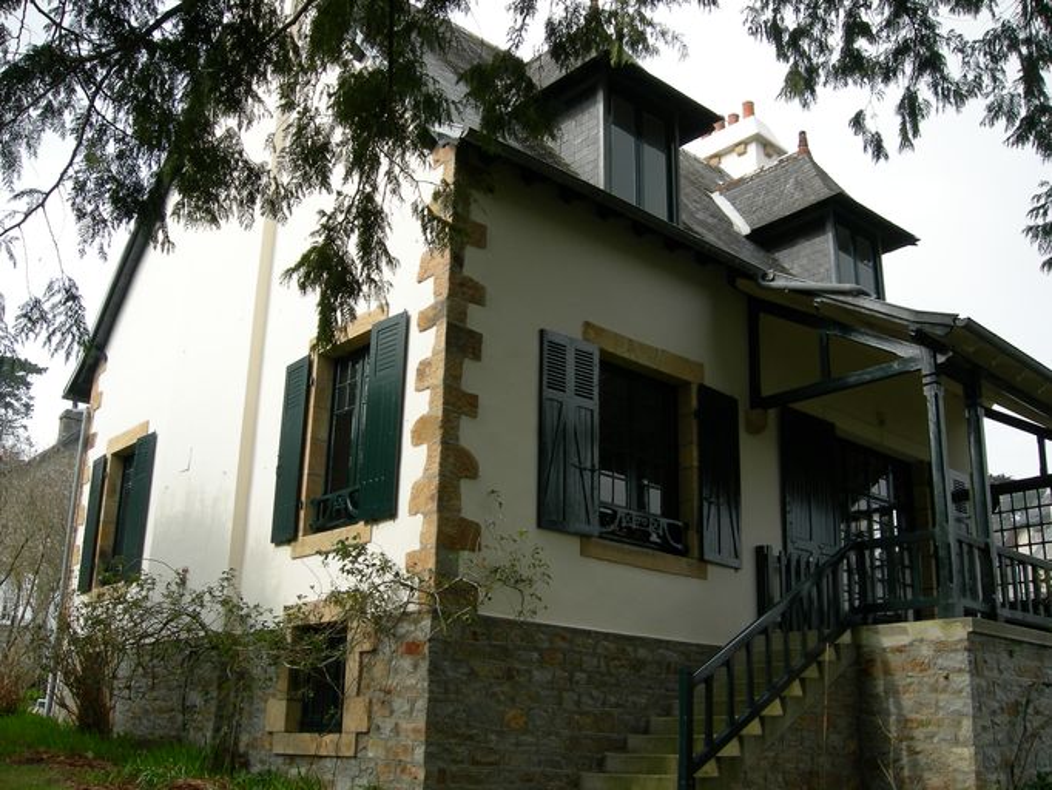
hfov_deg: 51.3
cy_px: 395
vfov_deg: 39.7
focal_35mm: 36
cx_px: 526
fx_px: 1094
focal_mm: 7.5
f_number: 4.3
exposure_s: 1/130
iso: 64
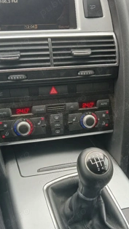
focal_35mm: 36
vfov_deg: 55.3
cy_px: 121
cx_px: 77
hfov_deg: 32.7
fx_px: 219
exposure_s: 1/50
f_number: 1.8
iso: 50
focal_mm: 3.98
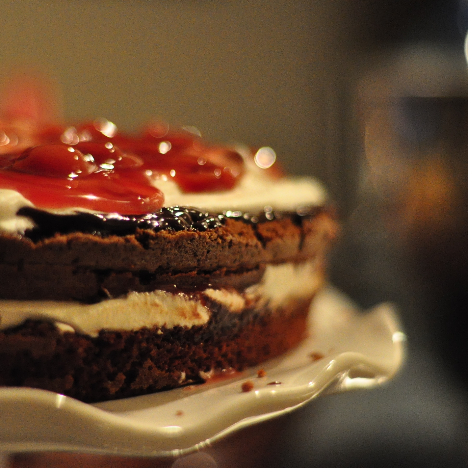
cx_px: 213
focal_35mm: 96
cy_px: 234
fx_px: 1468
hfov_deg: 18.1
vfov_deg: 18.1
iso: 3200
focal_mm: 50
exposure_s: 1/250
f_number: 1.8
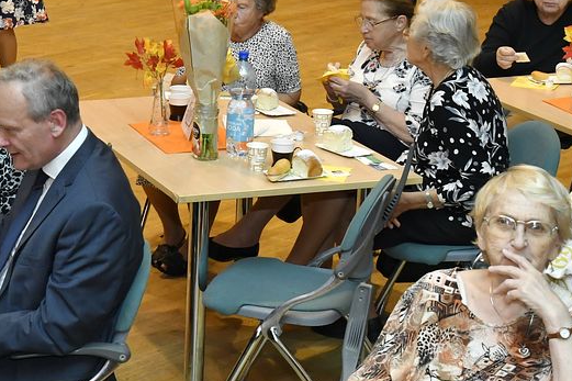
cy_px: 36
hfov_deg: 18.8
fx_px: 1702
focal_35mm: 107
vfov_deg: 12.7
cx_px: 59
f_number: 6.3
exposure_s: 1/100
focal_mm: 31
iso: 1600
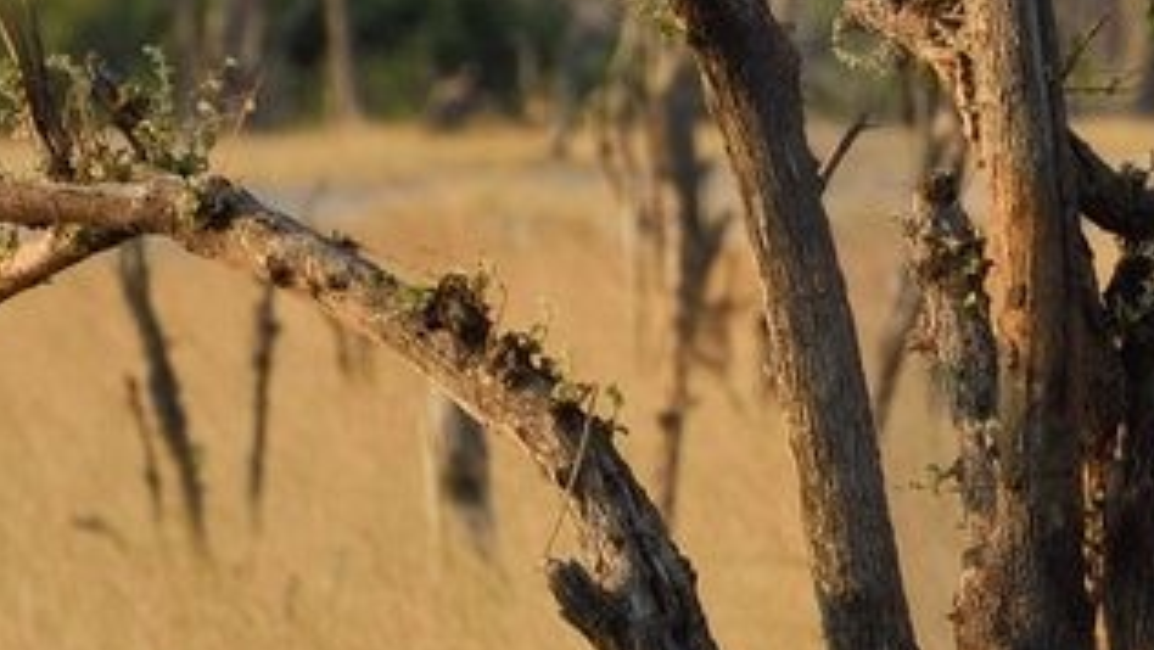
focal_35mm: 1486
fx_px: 45486
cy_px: -46
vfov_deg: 0.8
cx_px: 2239
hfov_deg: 1.5
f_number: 10
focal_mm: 280
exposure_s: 1/500
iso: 800
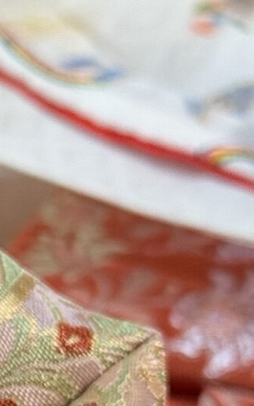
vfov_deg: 10.8
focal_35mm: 193
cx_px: -300
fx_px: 2135
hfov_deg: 6.5
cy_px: 357
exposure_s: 1/145
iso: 50
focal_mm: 6.76
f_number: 1.78
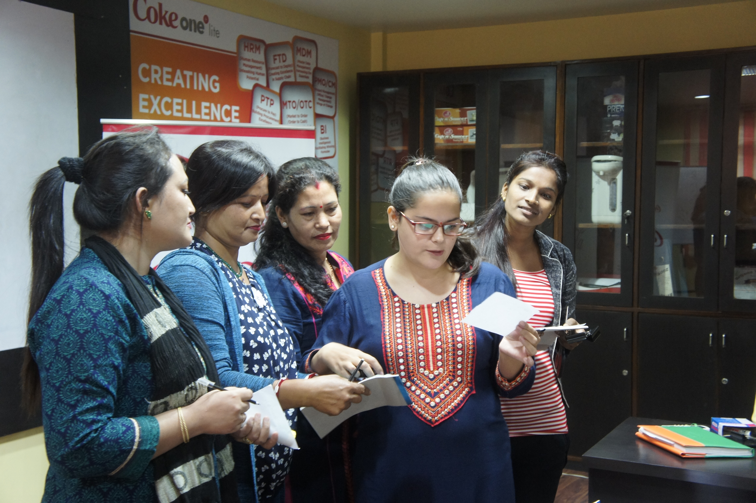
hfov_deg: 41.1
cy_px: 252
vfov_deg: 28.0
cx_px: 378
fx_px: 1007
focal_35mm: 48
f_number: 4.5
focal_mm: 32
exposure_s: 1/15
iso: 1600
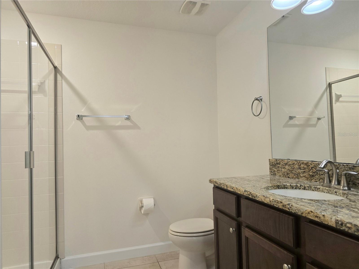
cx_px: 180
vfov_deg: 58.9
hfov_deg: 73.9
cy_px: 134
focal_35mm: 23
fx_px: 239
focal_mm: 6.3
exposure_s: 1/120
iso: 320
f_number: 1.7
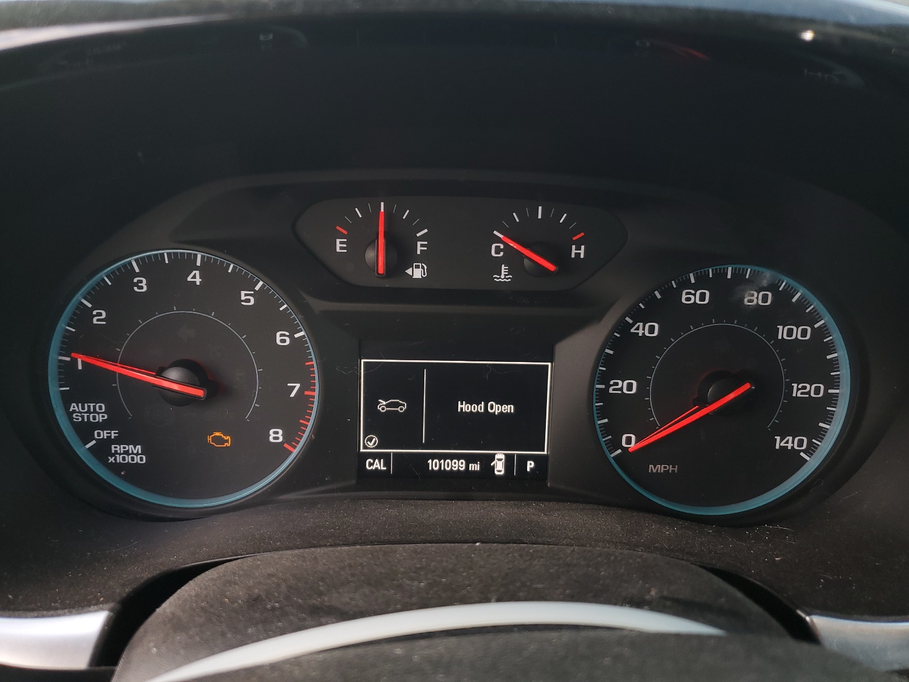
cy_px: 341
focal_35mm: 26
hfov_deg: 67.3
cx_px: 454
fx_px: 683
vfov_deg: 53.1
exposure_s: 1/120
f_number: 1.5
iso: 55
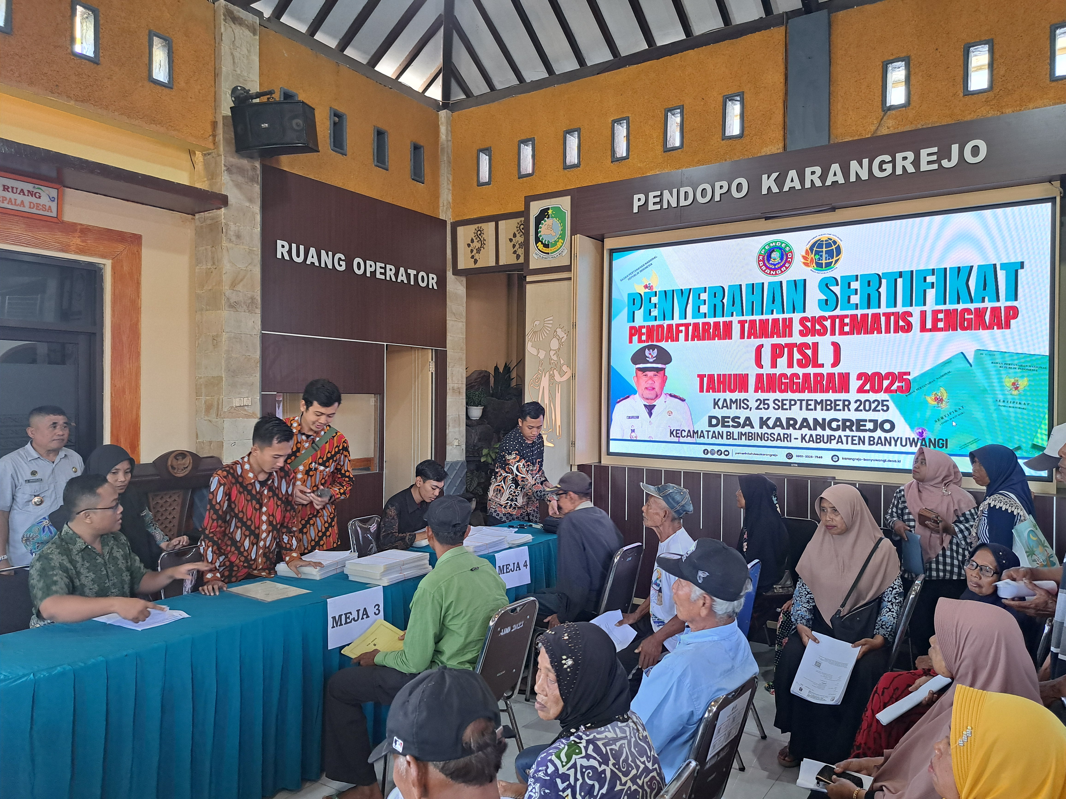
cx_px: 533
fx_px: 739
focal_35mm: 24
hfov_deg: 71.6
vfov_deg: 56.8
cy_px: 400
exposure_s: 1/50
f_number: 1.8
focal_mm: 5.23
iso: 125
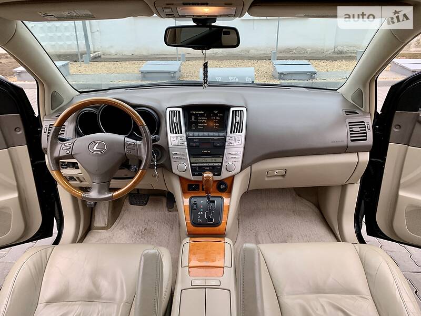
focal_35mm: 26
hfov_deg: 67.3
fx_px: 316
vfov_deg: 53.1
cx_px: 210
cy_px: 158
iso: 64
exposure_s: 1/121
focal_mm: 4.2
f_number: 1.8
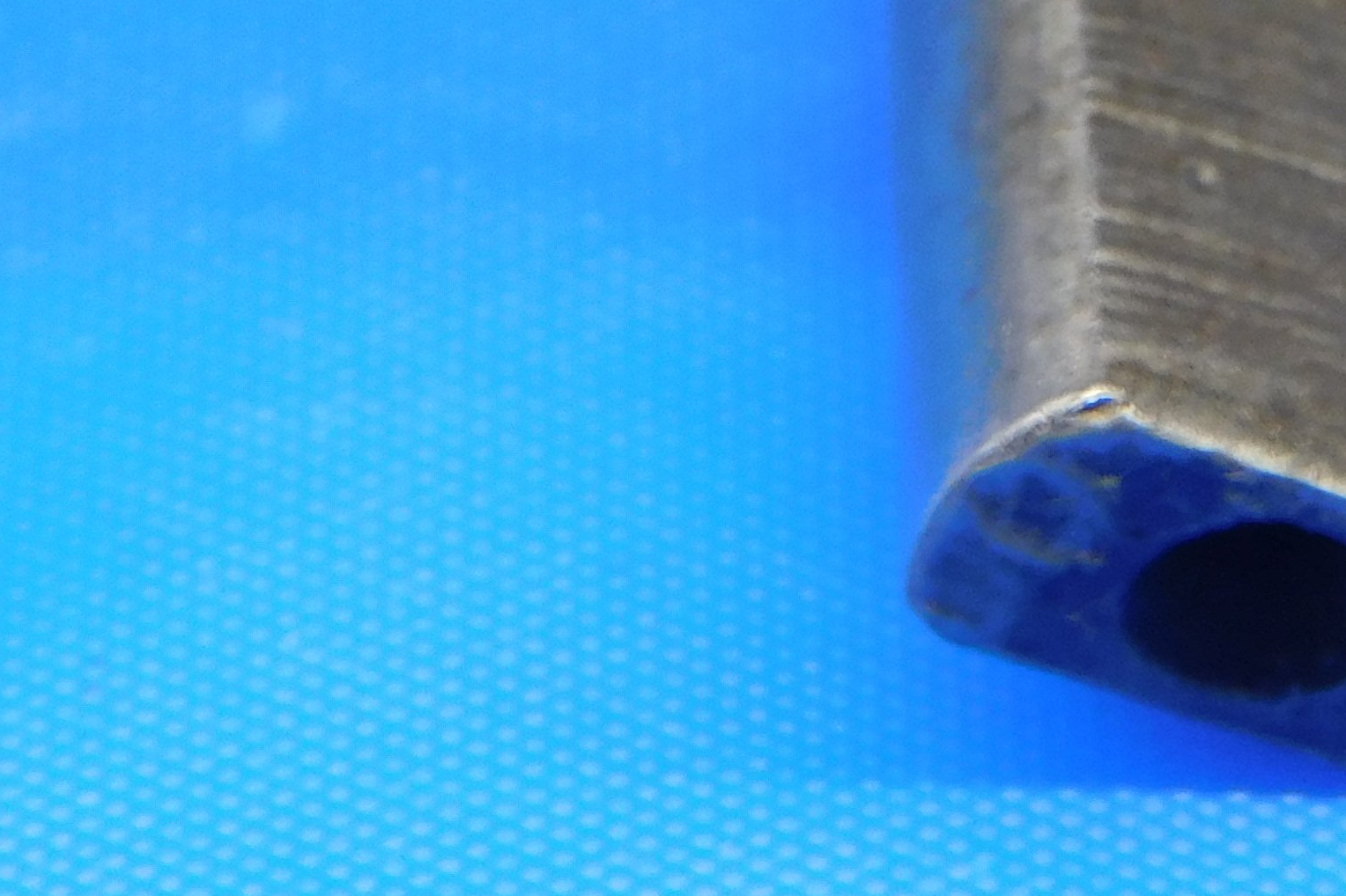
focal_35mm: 251
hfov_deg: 8.1
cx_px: 1554
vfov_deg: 5.4
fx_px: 9382
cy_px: -361
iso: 160
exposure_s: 1/30
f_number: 4.4
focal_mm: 14.2
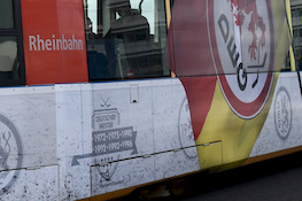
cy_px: 51
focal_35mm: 117
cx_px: -154
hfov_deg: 16.0
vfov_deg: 11.7
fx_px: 981
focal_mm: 30
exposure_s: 1/200
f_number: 7.1
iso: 400
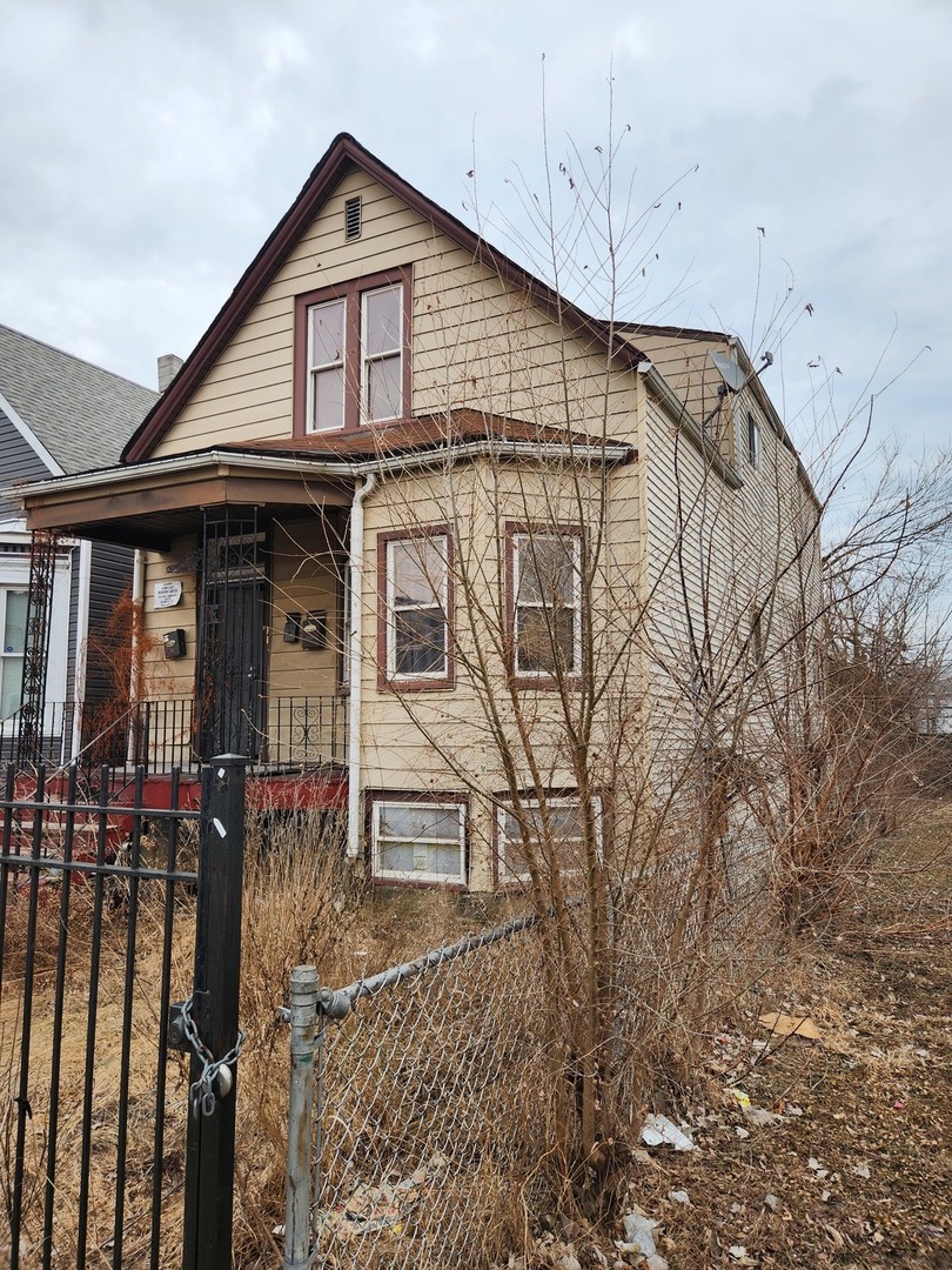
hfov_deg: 58.9
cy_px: 635
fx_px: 843
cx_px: 476
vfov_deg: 73.9
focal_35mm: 23
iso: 20
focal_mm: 5.4
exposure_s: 1/748
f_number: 1.8
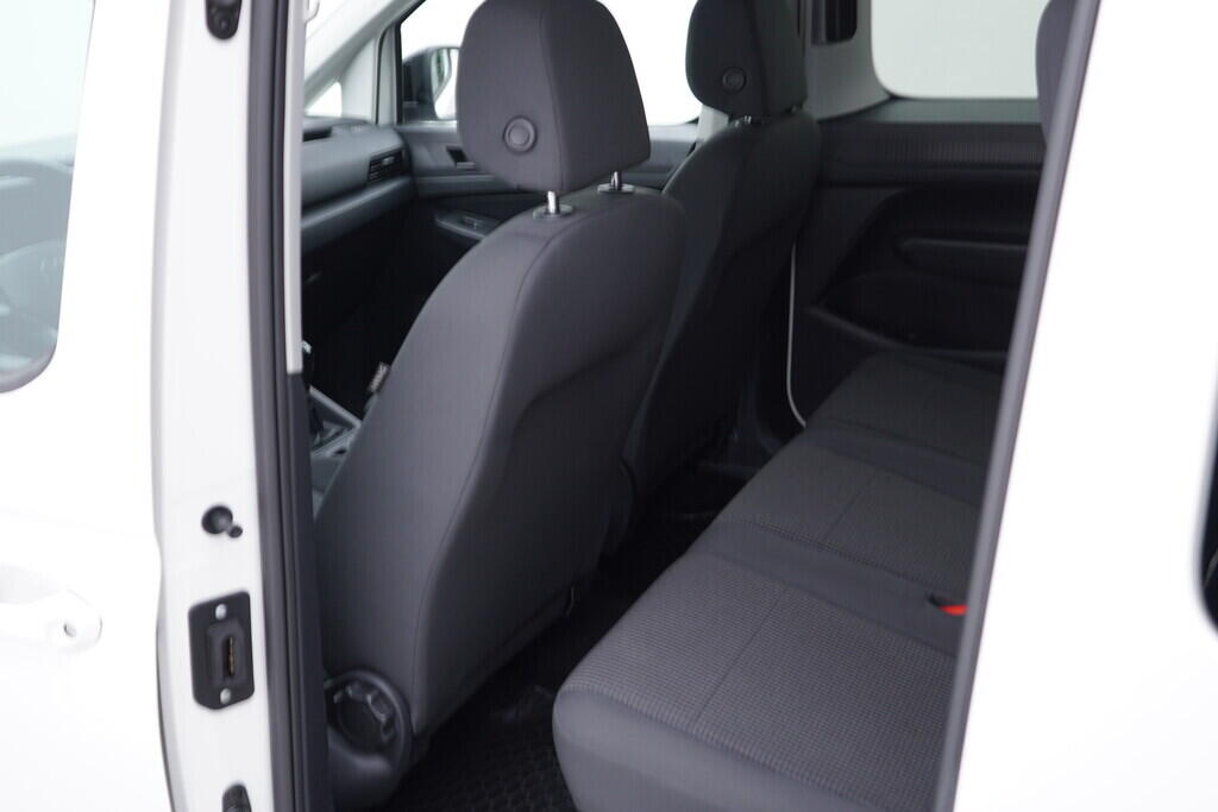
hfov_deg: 53.1
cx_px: 609
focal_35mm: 36
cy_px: 406
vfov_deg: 36.9
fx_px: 1218
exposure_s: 1/40
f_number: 2.8
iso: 160
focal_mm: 24
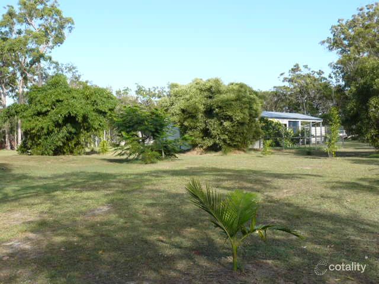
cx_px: 190
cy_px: 142
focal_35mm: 39
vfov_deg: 36.8
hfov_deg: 47.9
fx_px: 427
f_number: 5
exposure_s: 1/200
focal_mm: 6
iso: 100
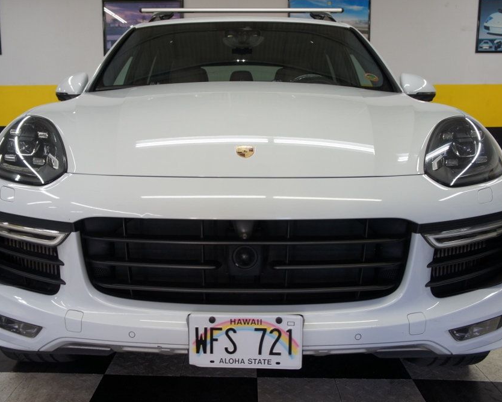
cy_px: 203
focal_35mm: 38
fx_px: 565
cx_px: 229
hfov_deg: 47.9
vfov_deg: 39.2
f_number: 4
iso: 200
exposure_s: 1/40
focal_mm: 22
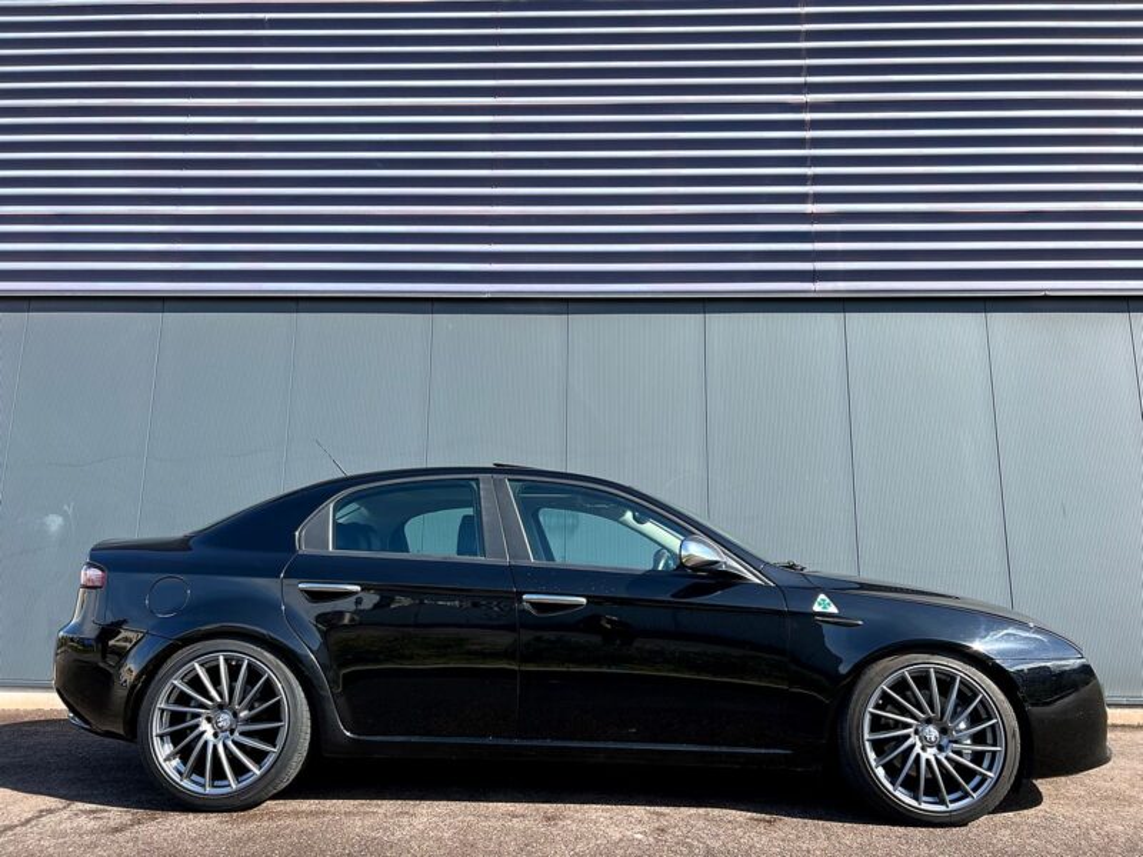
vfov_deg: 53.1
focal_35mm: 26
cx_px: 572
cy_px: 428
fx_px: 859
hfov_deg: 67.3
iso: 50
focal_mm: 5.7
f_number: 1.5
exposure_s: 1/1326
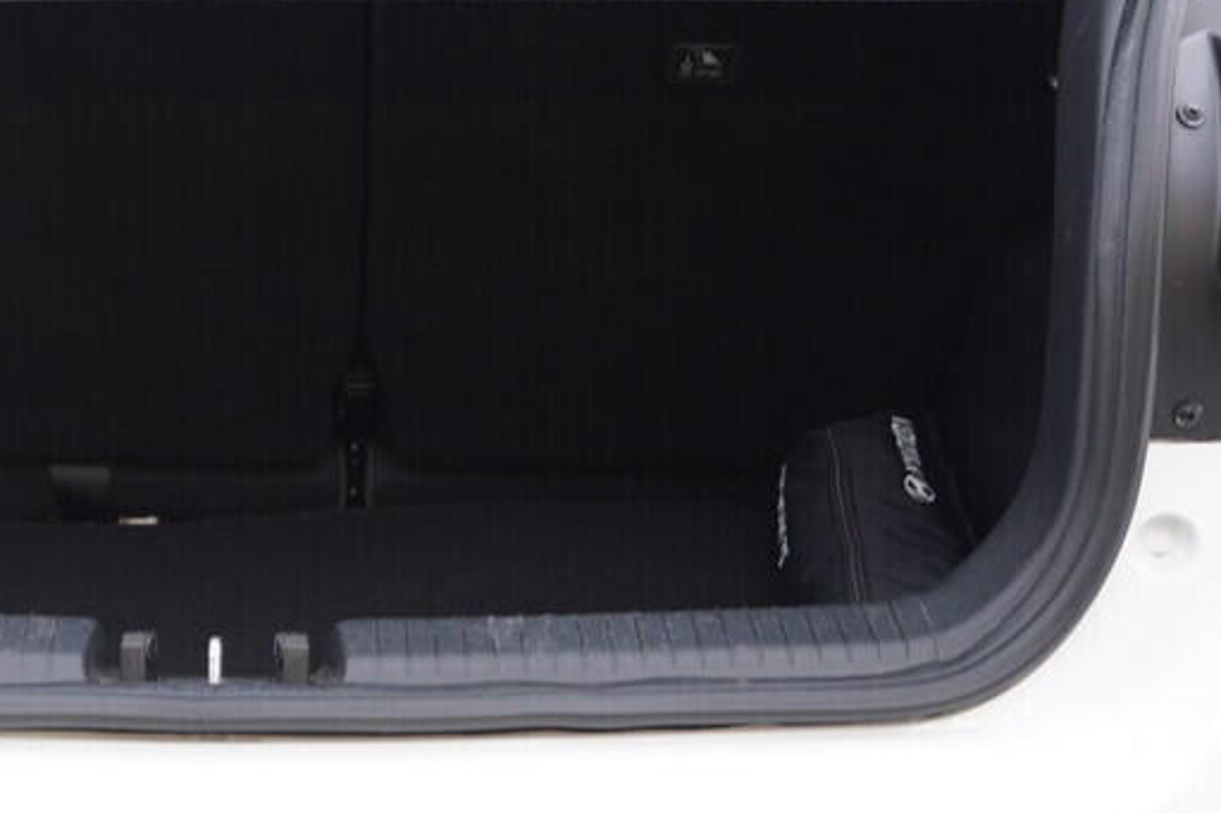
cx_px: 176
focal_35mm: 72
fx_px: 2441
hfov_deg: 27.3
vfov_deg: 18.7
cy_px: 156
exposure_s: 1/40
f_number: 2.8
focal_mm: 24
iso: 160
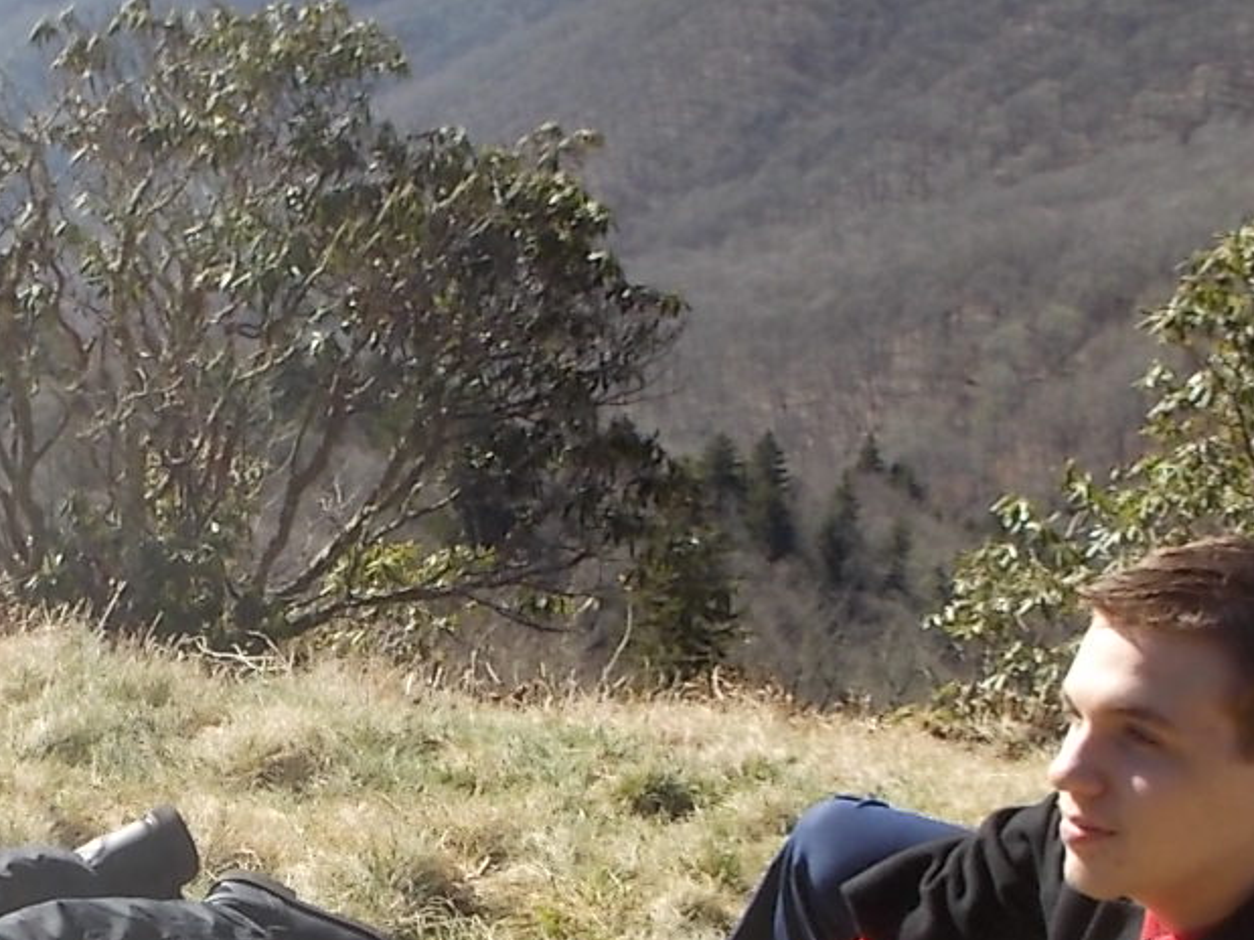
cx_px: 186
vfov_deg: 19.2
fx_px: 2716
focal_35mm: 75
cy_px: 873
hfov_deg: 25.4
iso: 80
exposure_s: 1/400
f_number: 3.3
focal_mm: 4.1
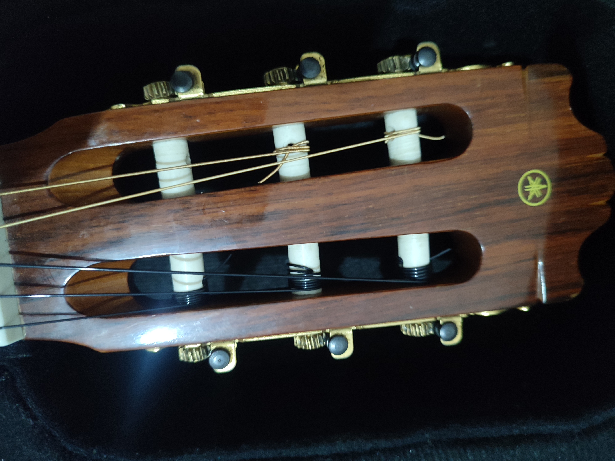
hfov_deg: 71.6
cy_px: 230
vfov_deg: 56.8
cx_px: 308
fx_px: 426
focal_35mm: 24
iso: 2061
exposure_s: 1/14
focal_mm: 5.89
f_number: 1.89
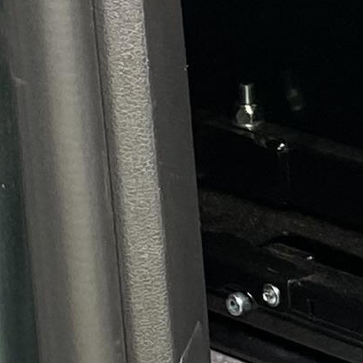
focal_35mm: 226
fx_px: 2681
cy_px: -86
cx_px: 1038
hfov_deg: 7.0
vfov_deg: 7.7
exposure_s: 1/121
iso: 80
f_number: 1.8
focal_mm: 4.25
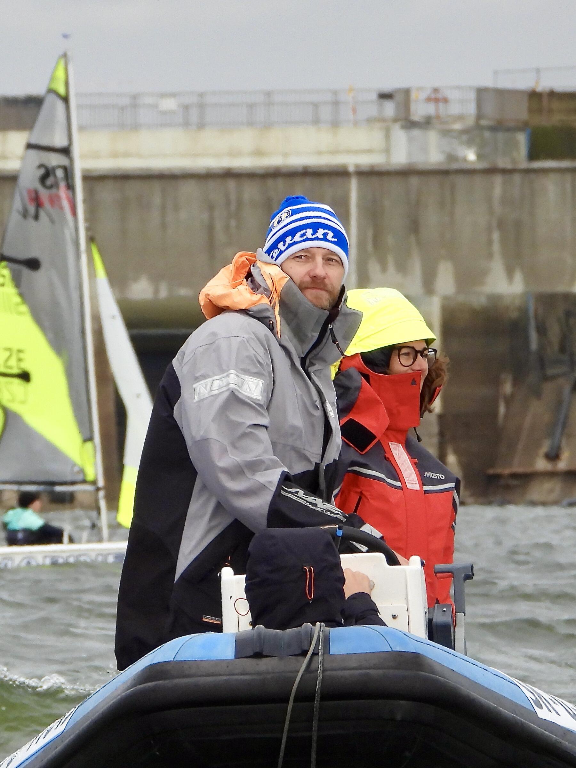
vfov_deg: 4.0
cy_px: 384
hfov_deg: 3.0
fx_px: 11093
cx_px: 288
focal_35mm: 500
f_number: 5
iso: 200
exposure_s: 1/250
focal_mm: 89.9
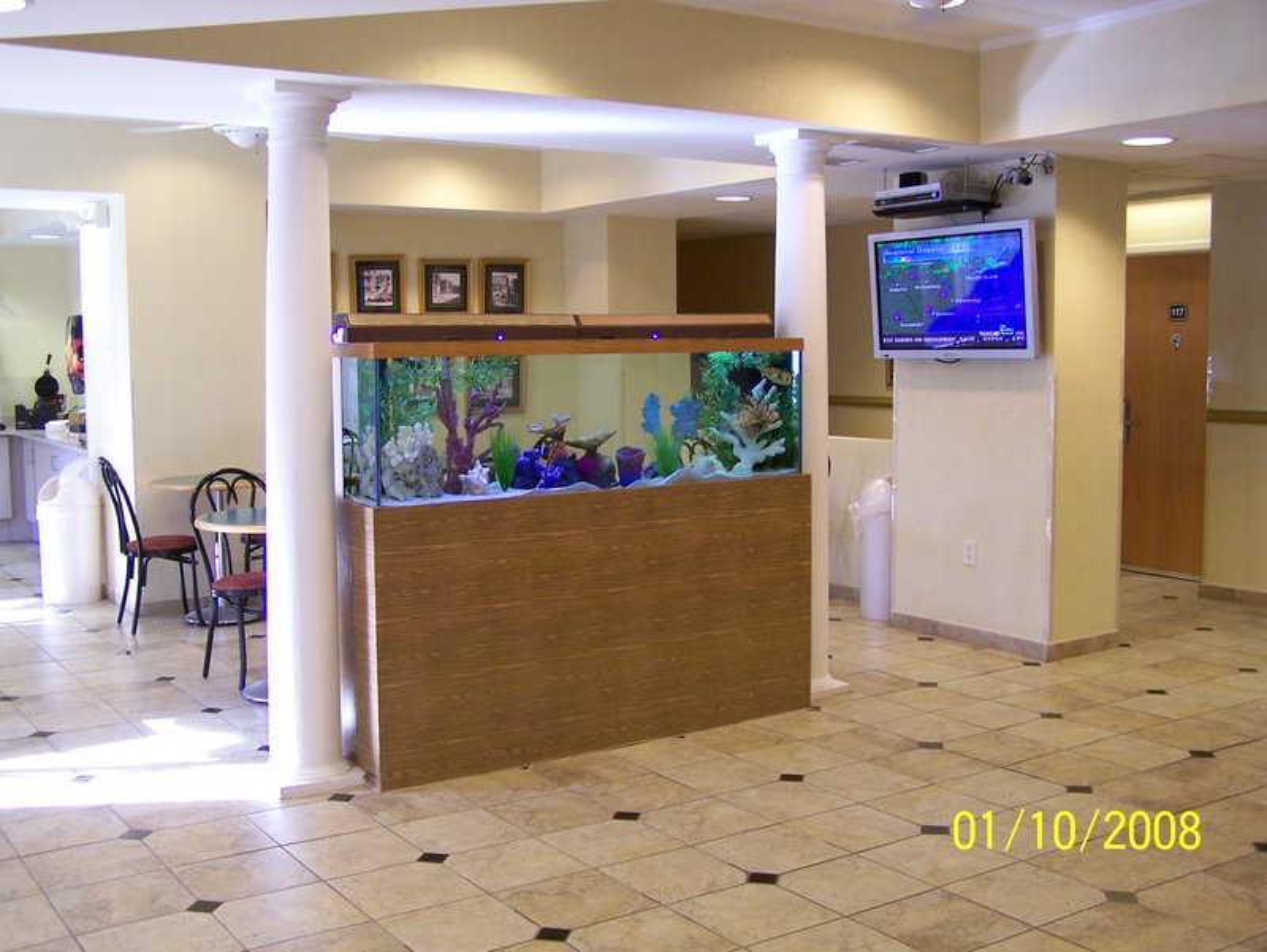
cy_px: 476
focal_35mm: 38
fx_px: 1392
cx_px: 634
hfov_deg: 49.0
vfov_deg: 37.8
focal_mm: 6.3
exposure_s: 1/30
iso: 160
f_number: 2.8
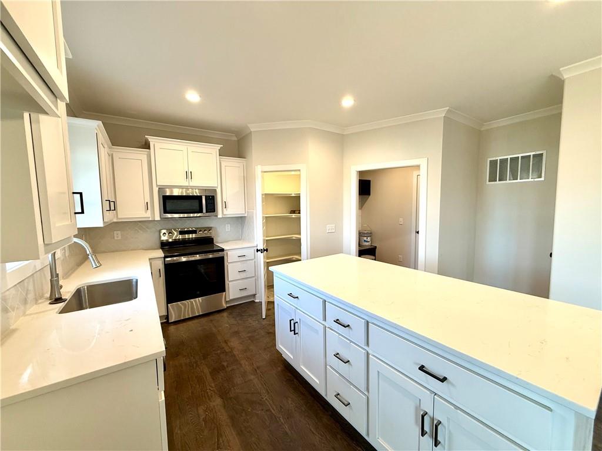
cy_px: 226
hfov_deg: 102.1
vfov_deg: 85.7
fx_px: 243
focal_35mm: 14
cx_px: 301
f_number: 2.2
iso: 200
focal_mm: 2.22
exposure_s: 1/120
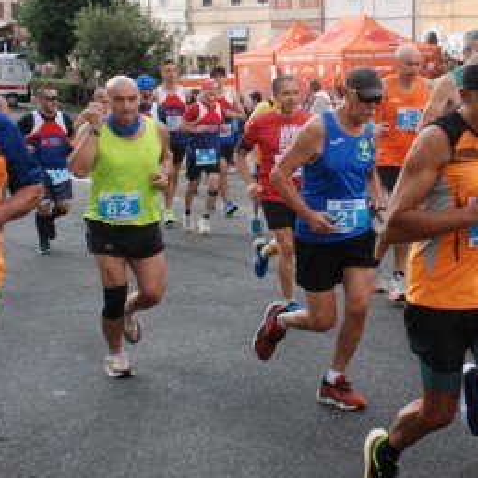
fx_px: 1203
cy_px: 156
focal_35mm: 77
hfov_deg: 21.2
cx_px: 544
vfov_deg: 22.4
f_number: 4.5
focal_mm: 26
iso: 1000
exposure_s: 1/1250
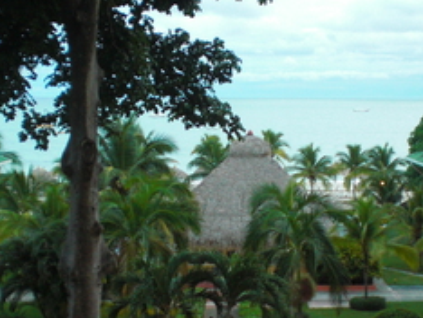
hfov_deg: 26.5
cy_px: 226
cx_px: 284
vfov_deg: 20.1
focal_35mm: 73
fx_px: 893
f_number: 3.1
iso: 200
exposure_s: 1/20
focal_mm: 6.3
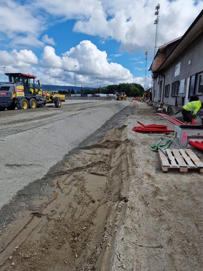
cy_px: 136
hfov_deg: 58.9
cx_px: 102
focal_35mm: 23
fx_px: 180
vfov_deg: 73.9
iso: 50
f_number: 1.8
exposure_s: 1/1476
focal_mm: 6.4
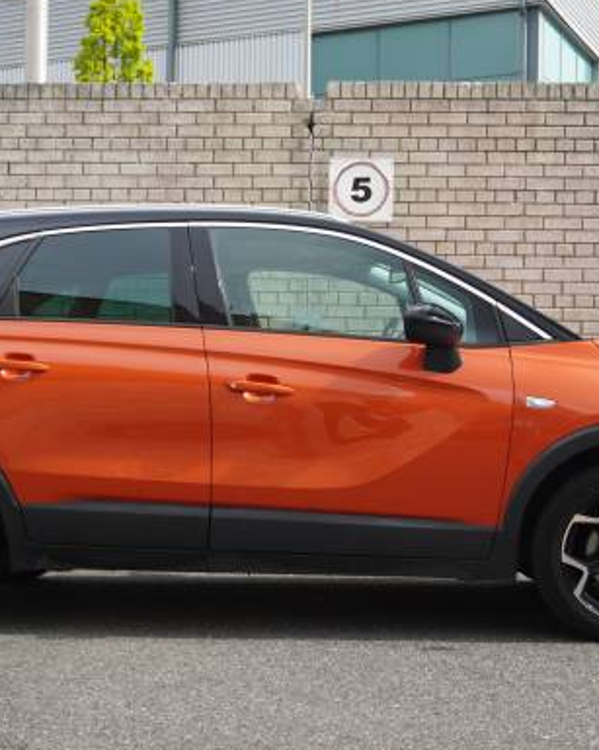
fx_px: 1352
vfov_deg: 31.0
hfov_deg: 25.0
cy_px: 398
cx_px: 277
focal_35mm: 61
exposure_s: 1/200
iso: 100
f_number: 5
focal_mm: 26
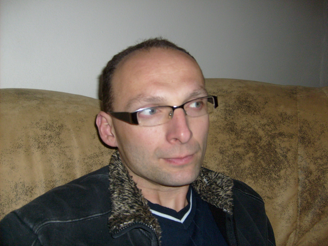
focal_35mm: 35
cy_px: 123
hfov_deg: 52.6
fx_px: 332
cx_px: 164
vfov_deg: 40.7
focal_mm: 5.8
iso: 100
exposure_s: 1/45
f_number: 2.8
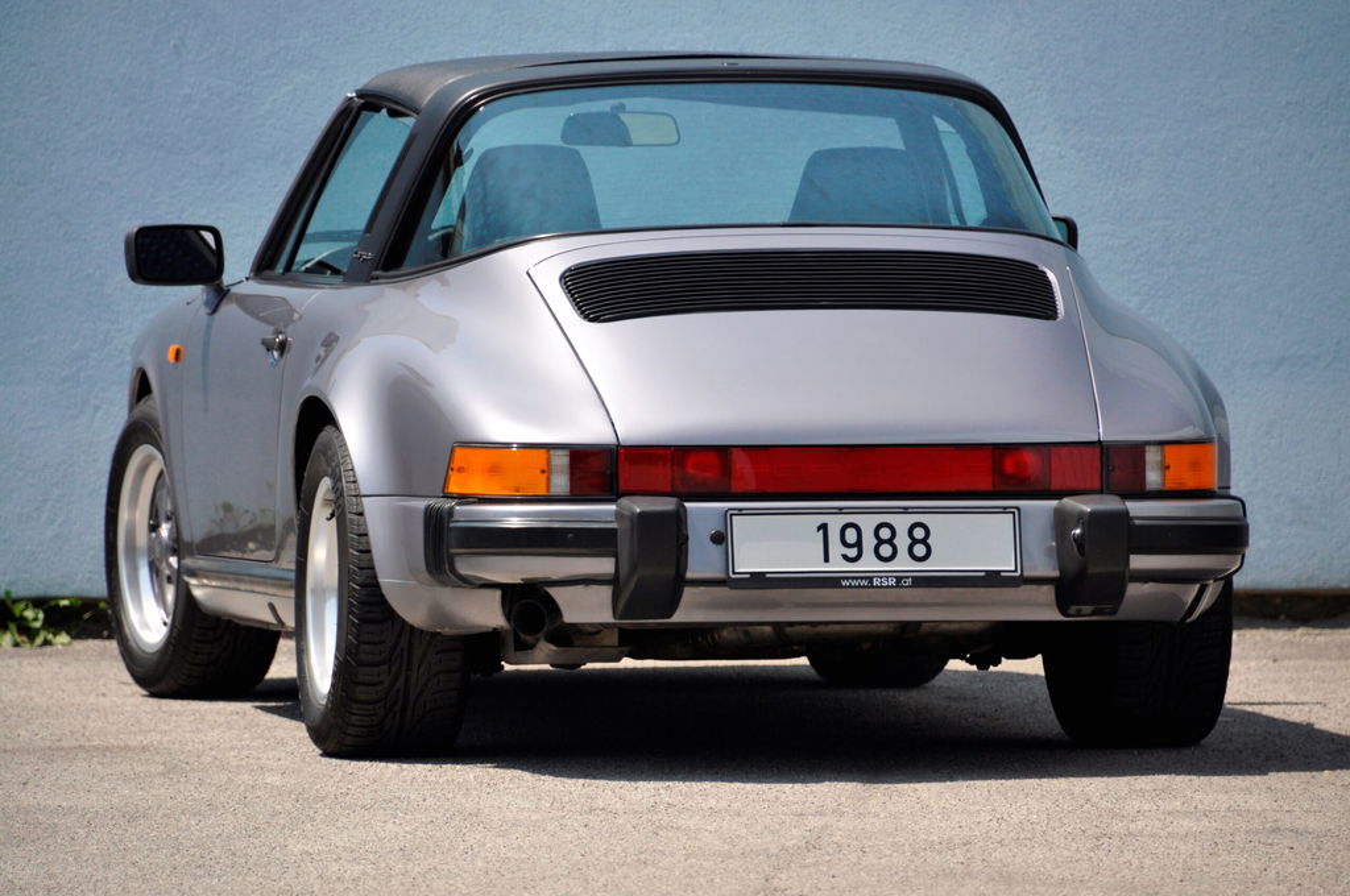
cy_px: 448
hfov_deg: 6.3
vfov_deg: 4.2
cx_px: 675
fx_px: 12359
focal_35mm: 330
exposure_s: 1/640
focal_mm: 220
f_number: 6.3
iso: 500
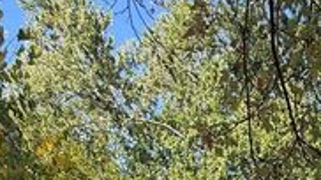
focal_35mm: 56
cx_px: 335
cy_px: 426
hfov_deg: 33.4
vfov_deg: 14.5
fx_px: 476
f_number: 2.2
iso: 64
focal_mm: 2.22
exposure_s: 1/370
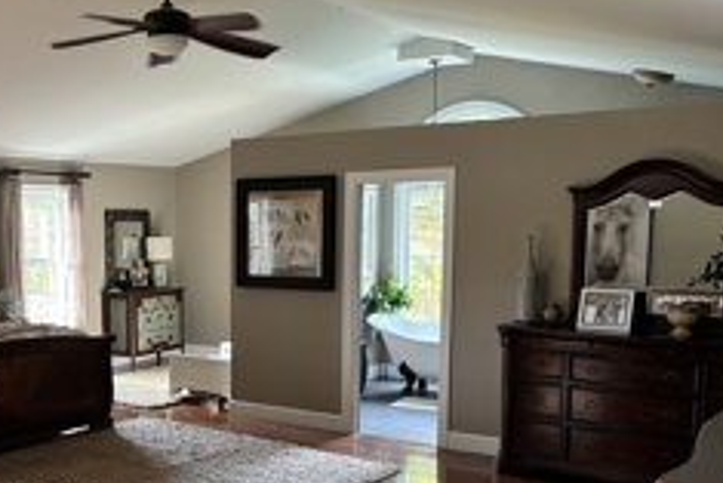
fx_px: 924
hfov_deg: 41.4
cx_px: 175
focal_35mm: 46
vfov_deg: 29.1
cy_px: 320
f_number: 1.6
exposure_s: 1/60
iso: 200
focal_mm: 5.96
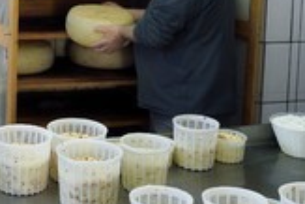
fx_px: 568
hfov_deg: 29.1
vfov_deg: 20.0
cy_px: 26
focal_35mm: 67
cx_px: 45
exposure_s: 1/50
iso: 800
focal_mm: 26
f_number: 4.5
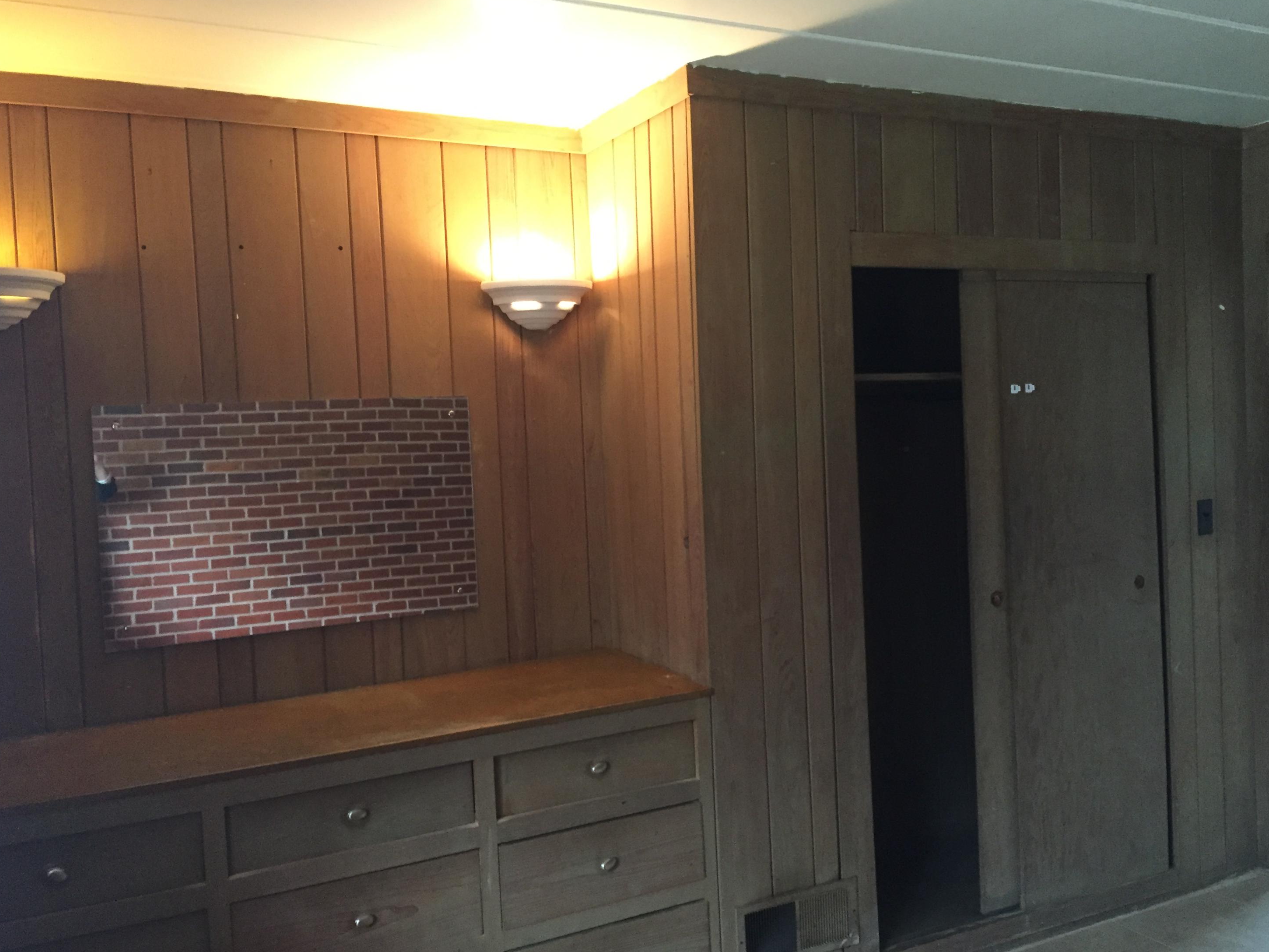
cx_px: 630
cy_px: 465
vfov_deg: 46.8
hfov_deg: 60.0
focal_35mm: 30
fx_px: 1100
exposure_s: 1/30
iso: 250
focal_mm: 4.15
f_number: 2.2
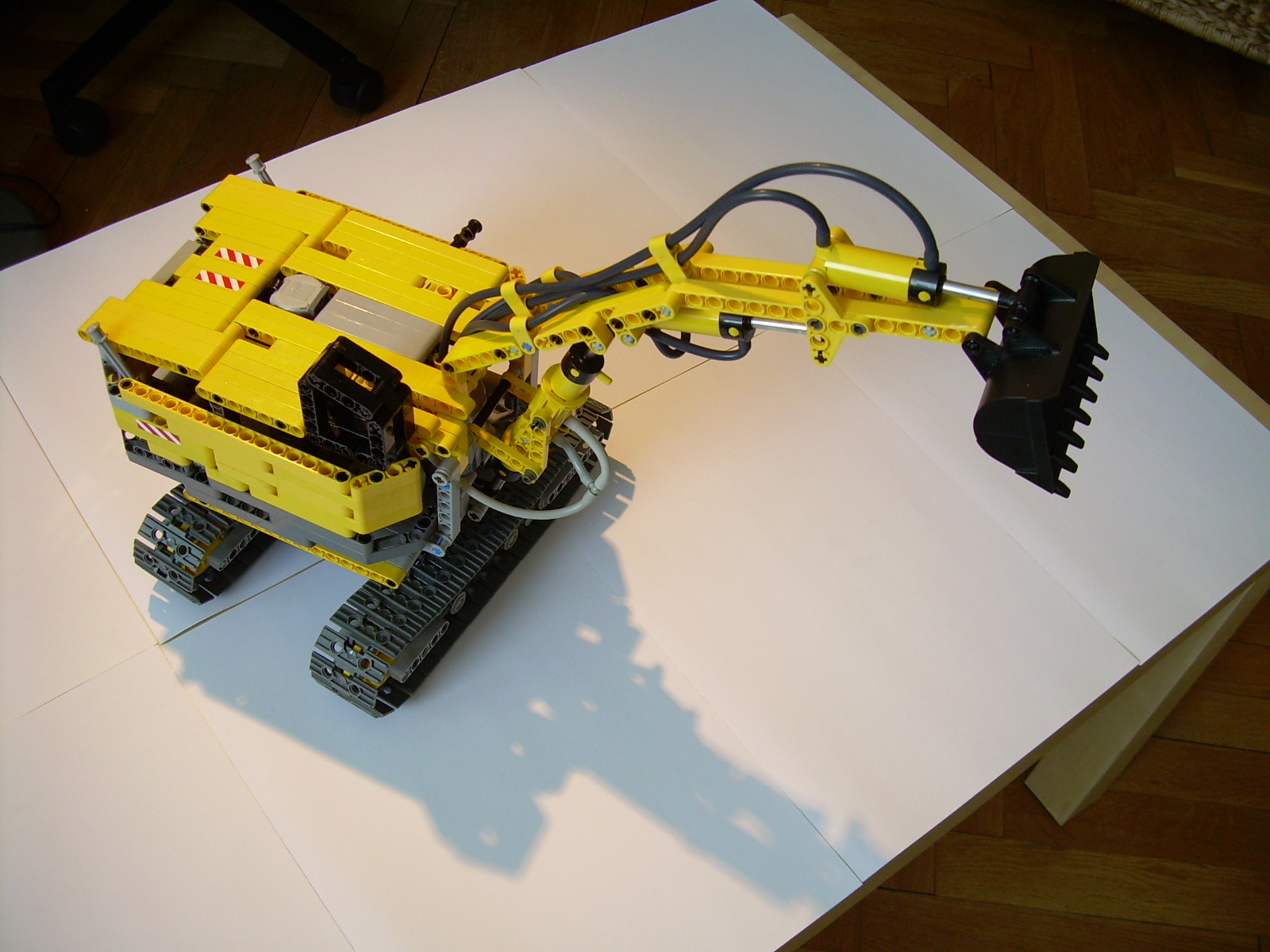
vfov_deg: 37.7
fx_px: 1394
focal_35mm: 38
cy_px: 476
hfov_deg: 49.0
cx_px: 635
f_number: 2.8
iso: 100
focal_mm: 6.3
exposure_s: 1/71.3
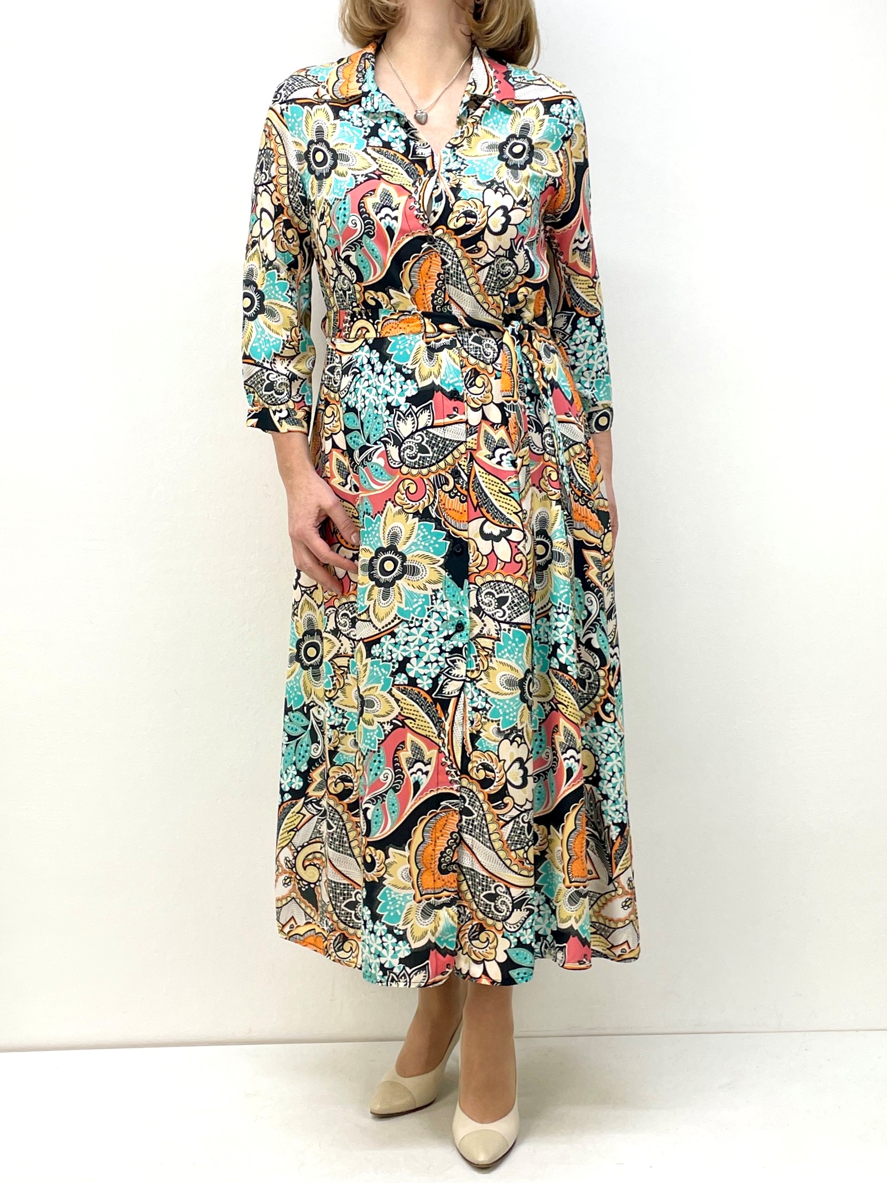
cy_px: 592
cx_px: 444
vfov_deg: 67.3
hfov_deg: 53.1
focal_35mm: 26
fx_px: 888
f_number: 1.6
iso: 32
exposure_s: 1/159
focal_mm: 4.2
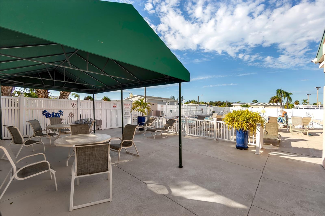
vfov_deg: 77.3
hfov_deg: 100.4
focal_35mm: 15
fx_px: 135
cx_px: 162
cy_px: 108
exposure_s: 1/500
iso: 100
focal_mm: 10
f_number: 4
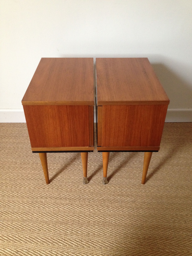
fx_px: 259
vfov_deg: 52.6
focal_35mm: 35
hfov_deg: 40.7
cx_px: 96
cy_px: 128
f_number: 2.4
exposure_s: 1/20
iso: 250
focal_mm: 4.28
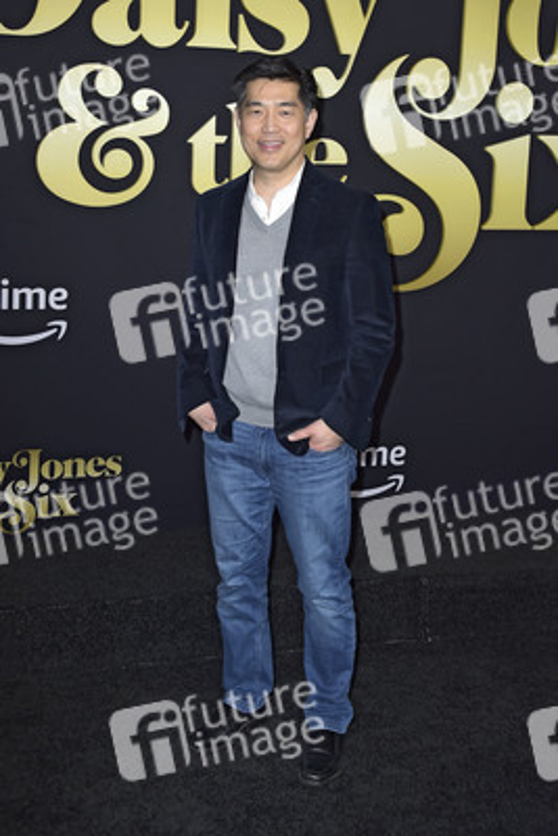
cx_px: 279
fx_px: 1045
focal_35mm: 45
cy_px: 418
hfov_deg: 29.9
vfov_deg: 43.6
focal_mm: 45
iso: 400
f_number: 6.3
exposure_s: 1/250
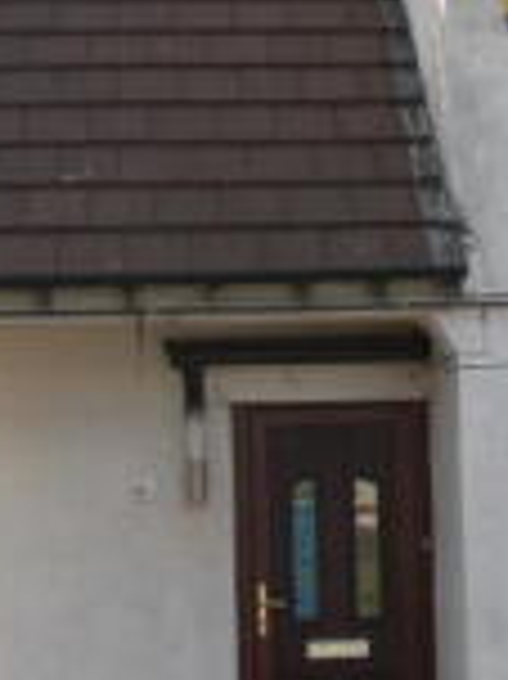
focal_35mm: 138
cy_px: 257
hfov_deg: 10.6
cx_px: 553
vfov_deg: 14.3
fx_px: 2704
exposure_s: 1/250
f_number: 8
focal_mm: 22
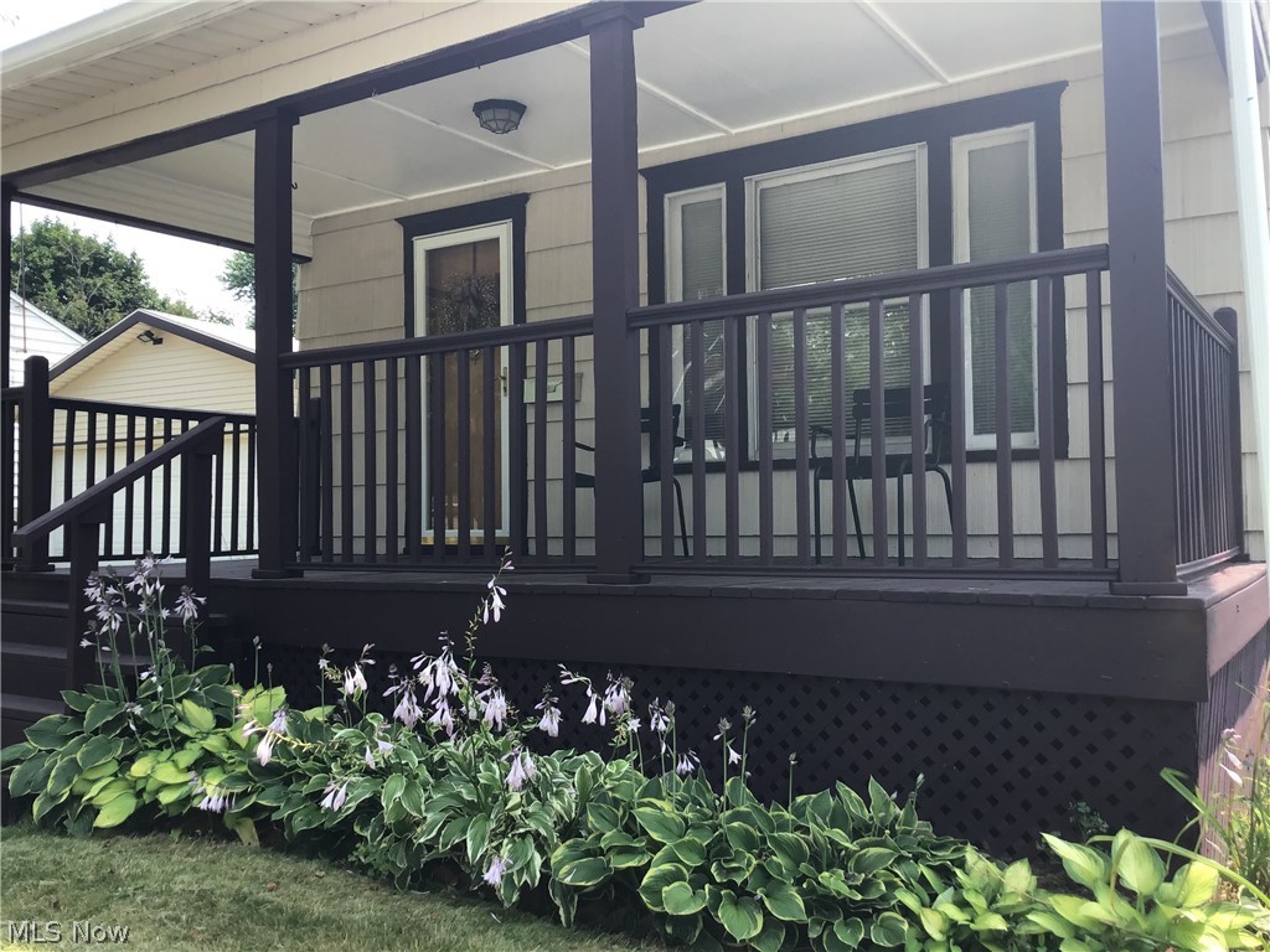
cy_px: 476
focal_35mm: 31
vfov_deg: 45.4
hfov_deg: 58.4
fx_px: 1137
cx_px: 635
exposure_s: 1/313
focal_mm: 3.3
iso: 25
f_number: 2.4
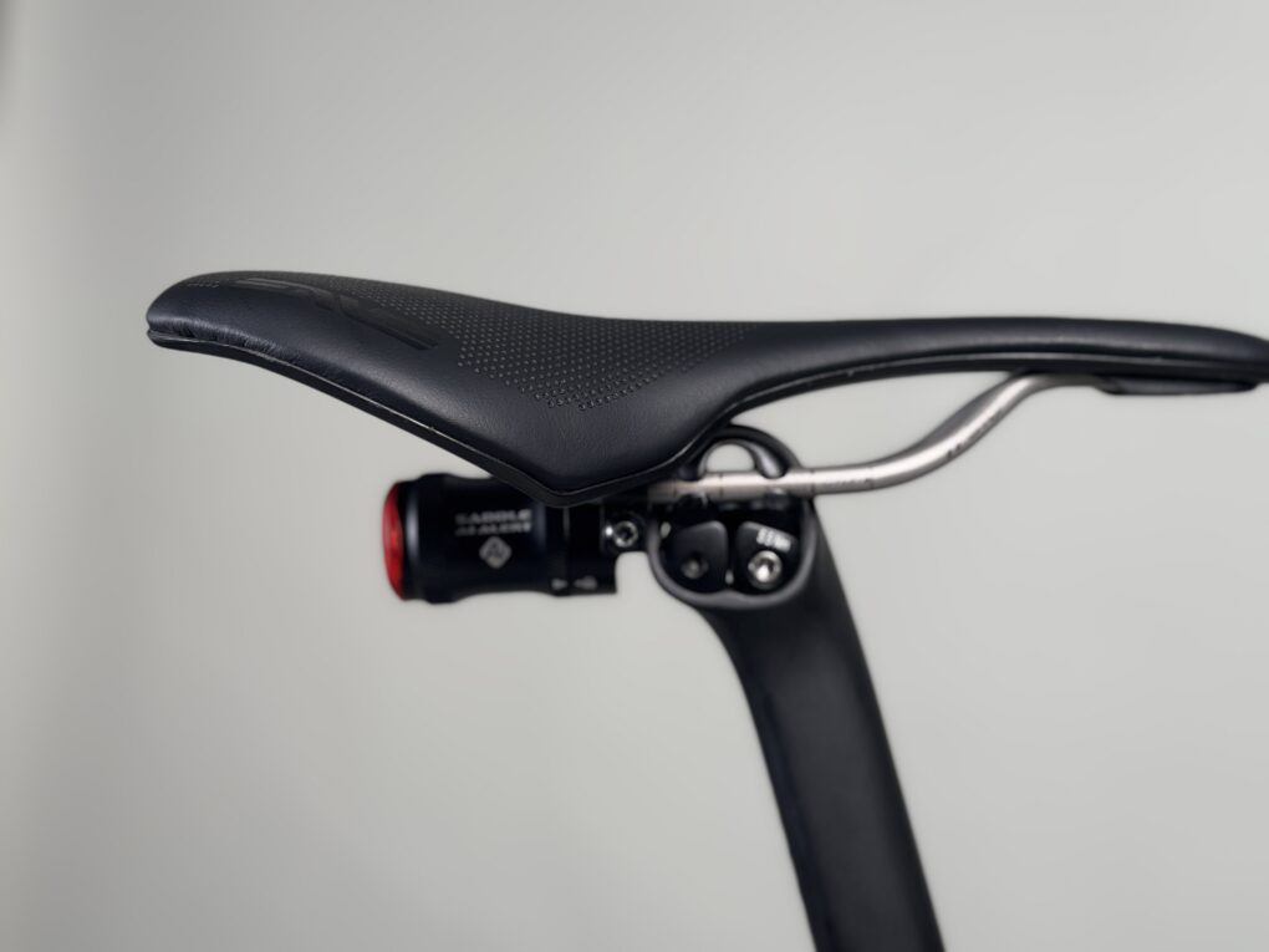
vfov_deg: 30.3
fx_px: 1760
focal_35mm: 48
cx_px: 634
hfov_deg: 39.7
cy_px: 476
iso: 80
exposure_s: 1/162
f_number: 1.78
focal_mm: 6.76
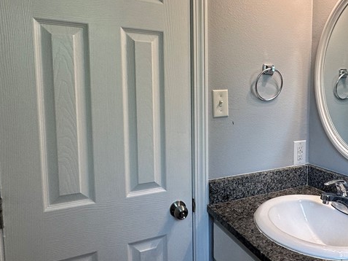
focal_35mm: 30
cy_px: 115
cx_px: 251
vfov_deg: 46.7
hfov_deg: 57.6
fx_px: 301
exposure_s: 1/120
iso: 125
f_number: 2.2
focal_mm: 2.22
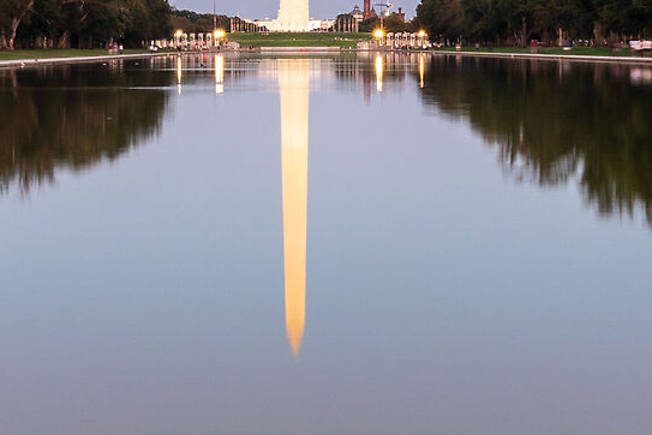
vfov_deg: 12.8
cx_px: 310
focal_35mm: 106
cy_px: 67
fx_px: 1920
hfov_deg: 19.3
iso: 100
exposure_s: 5
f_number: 13
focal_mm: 24
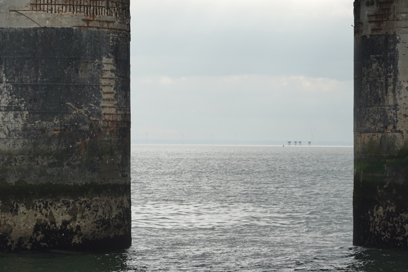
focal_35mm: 154
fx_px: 1745
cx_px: 204
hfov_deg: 13.3
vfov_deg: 8.9
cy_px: 136
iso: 100
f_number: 4
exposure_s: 1/800
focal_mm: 56.39
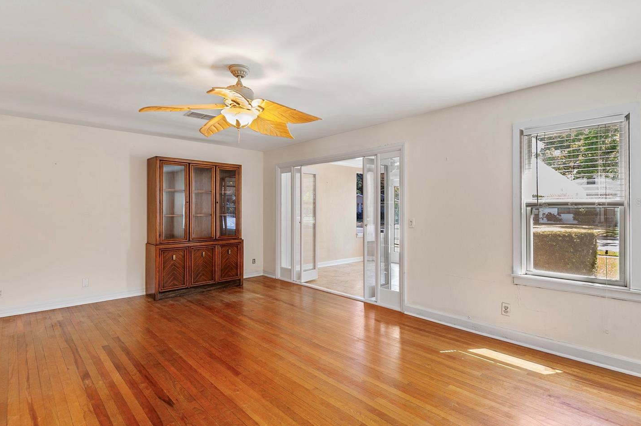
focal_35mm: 18
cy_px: 202
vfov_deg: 67.3
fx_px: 320
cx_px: 316
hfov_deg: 90.0
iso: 100
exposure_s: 1/1.25
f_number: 9
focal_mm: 16
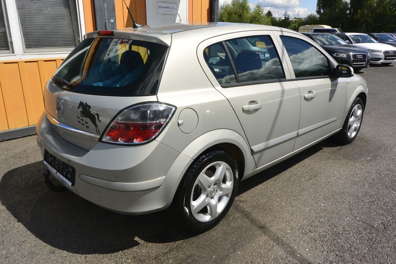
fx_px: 297
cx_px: 198
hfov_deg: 67.4
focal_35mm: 27
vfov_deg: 47.9
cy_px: 132
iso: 160
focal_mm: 10
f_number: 13
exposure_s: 1/250
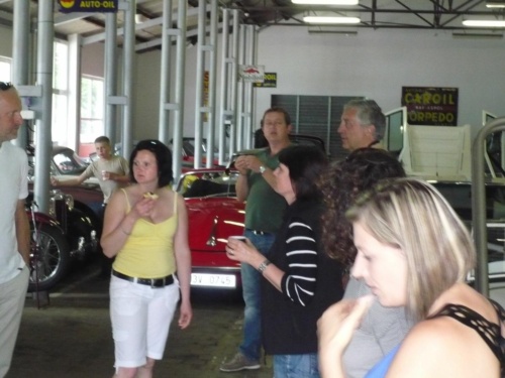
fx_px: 1080
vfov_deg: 19.9
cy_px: 189
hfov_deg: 26.3
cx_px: 252
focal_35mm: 74
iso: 500
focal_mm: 12.2
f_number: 4.2
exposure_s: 1/30
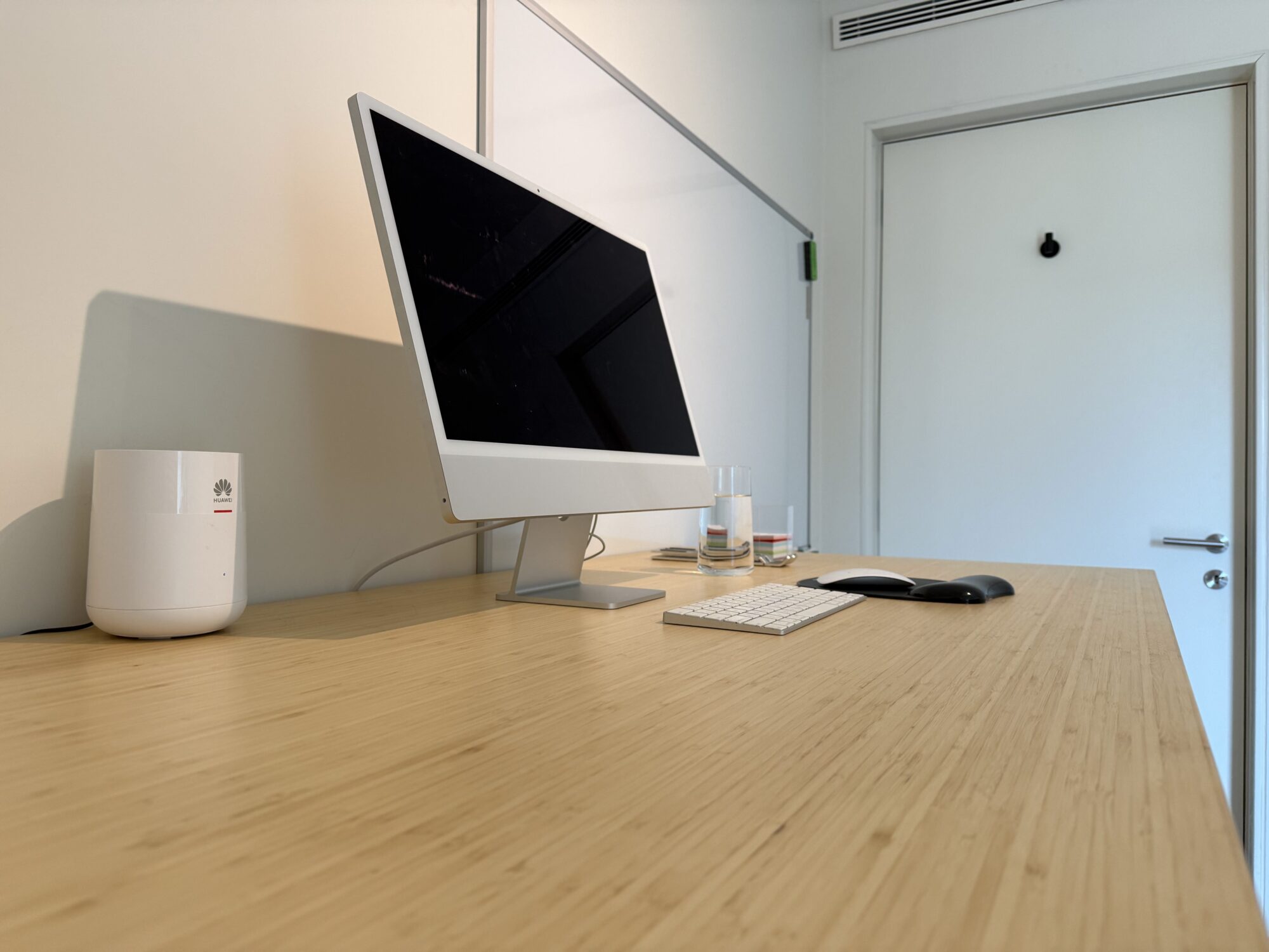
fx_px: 880
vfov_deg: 56.8
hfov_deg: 71.6
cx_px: 634
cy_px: 476
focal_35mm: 24
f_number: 1.78
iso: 160
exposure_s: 1/100
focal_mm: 6.76
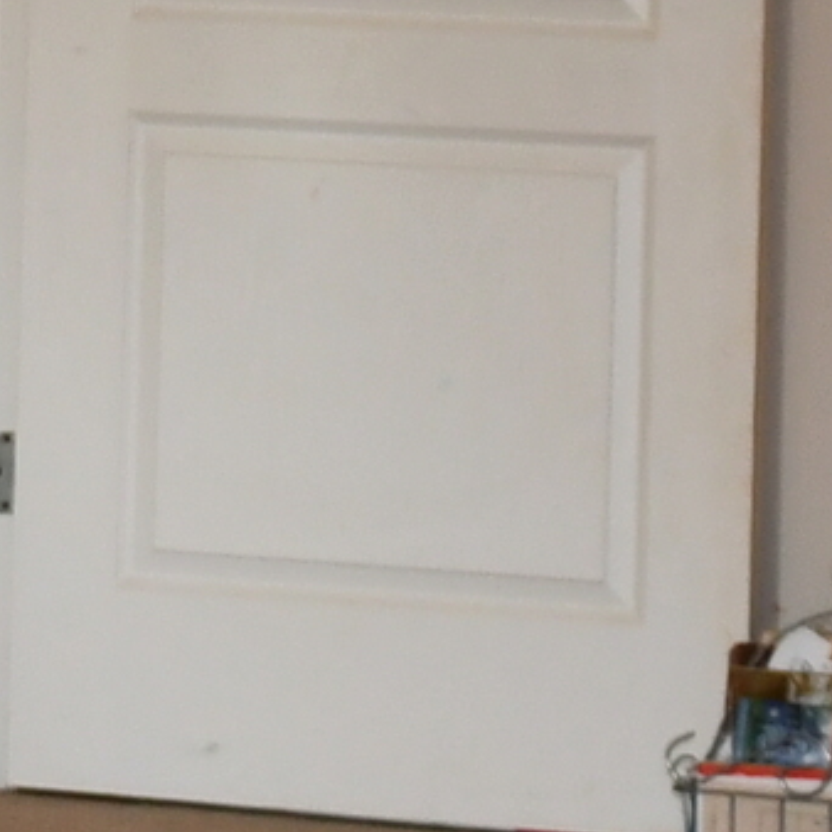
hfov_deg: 6.1
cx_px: -288
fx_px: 7777
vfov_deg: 6.0
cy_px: -714
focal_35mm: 286
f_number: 4
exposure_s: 1/60
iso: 560
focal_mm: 25
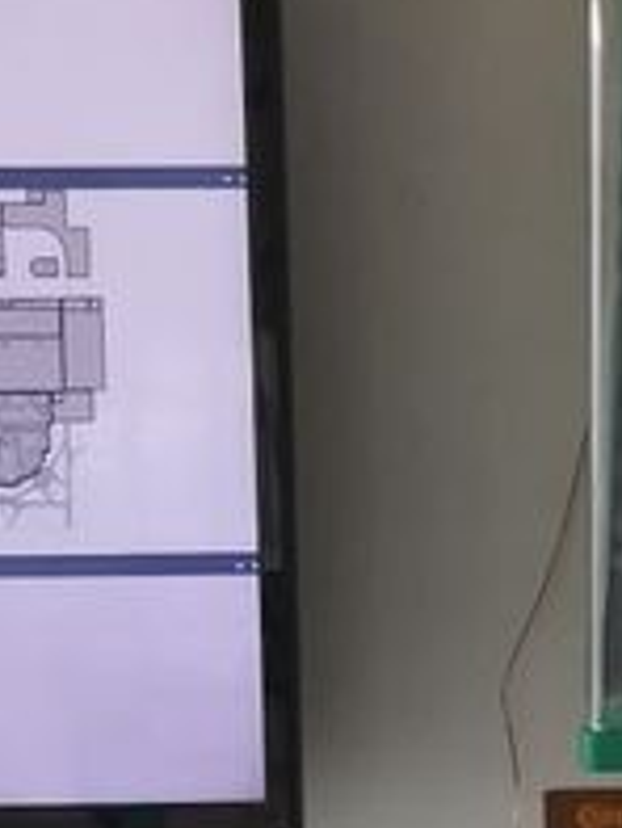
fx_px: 3327
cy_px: 418
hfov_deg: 9.9
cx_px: 1257
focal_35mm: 139
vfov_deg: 14.2
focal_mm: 5.58
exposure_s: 1/100
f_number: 1.8
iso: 320
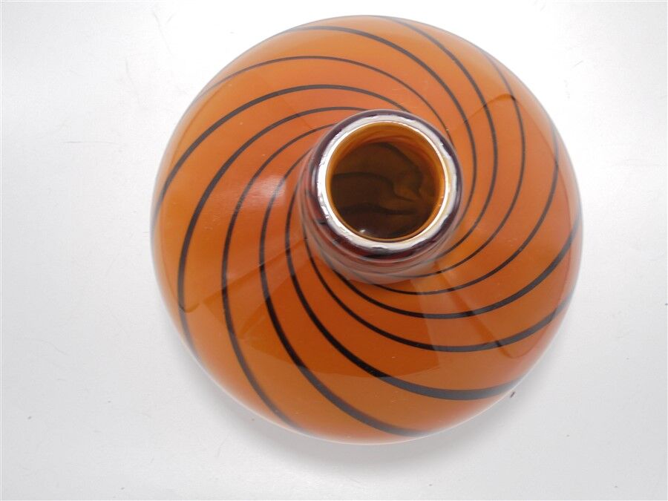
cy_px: 250
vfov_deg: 41.8
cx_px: 334
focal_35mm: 34
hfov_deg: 54.0
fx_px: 656
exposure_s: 1/30
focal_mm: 6.1
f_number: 4
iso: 100
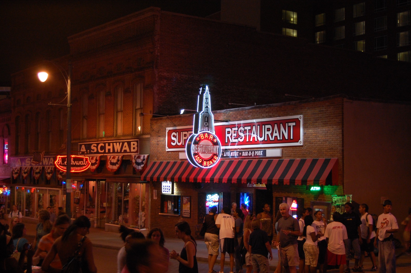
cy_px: 136
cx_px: 206
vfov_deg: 23.7
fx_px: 650
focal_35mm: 57
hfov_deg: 35.1
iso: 800
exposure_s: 1/25
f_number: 5
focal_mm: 38
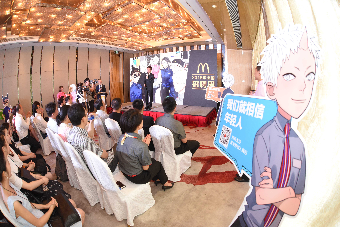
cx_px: 170
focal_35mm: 15
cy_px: 114
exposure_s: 1/60
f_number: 4.5
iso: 1600
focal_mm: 15
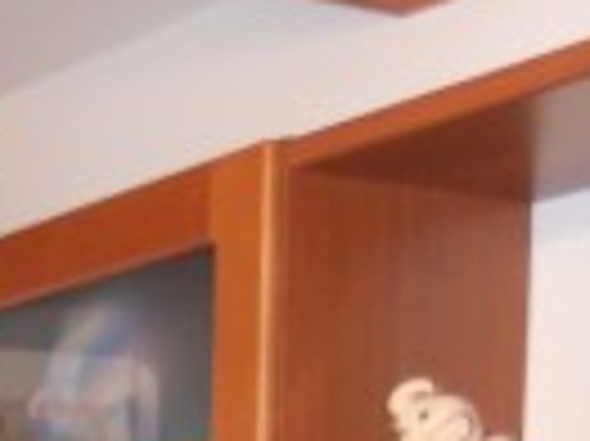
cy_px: 927
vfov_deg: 10.7
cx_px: -266
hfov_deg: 14.9
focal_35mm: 124
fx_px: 2112
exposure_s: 1/25
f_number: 3.2
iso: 200
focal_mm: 4.9
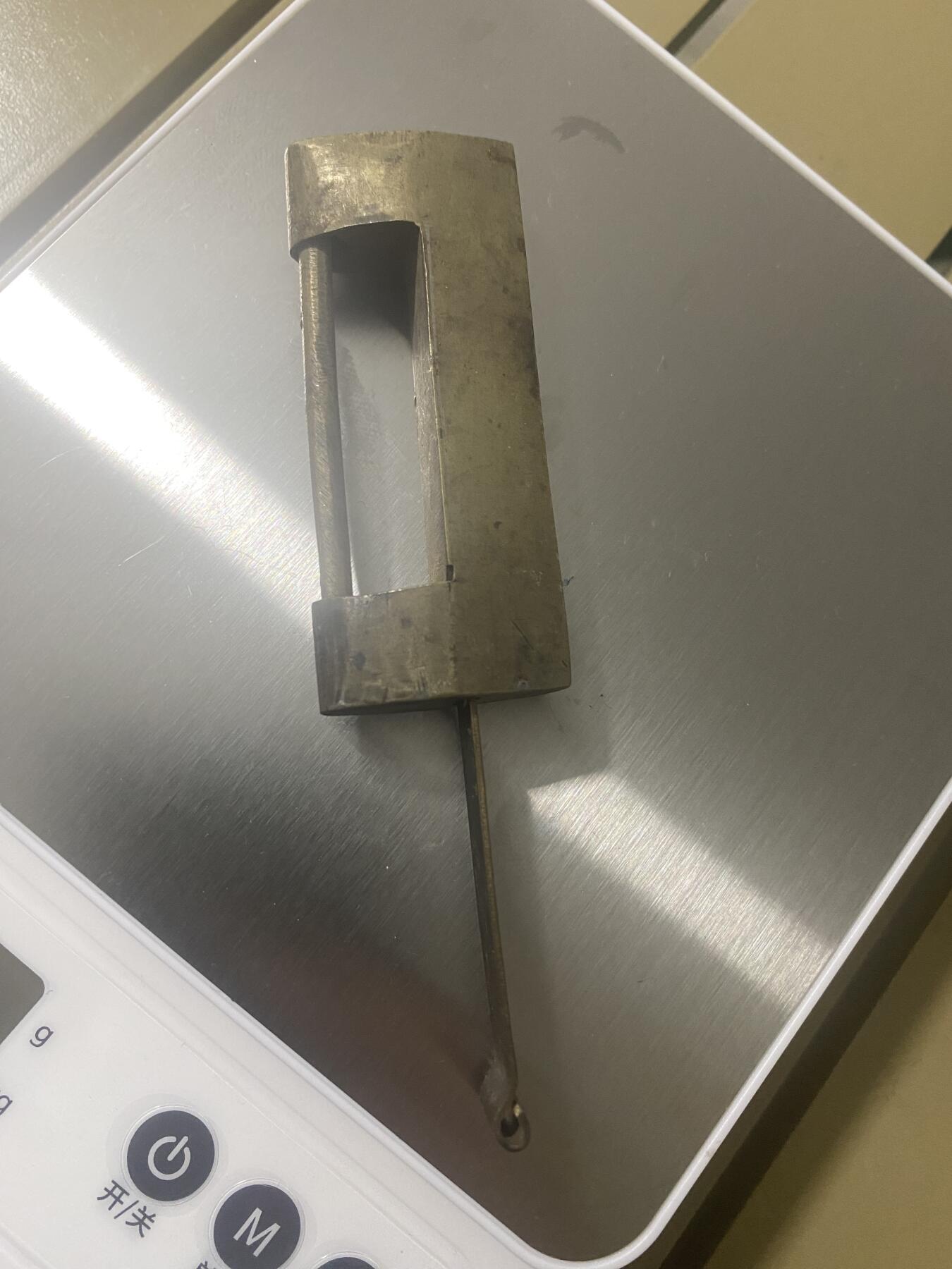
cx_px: 476
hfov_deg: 53.1
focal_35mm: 26
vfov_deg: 67.3
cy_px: 634
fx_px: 953
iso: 160
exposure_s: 1/50
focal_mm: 4.25
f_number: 1.8
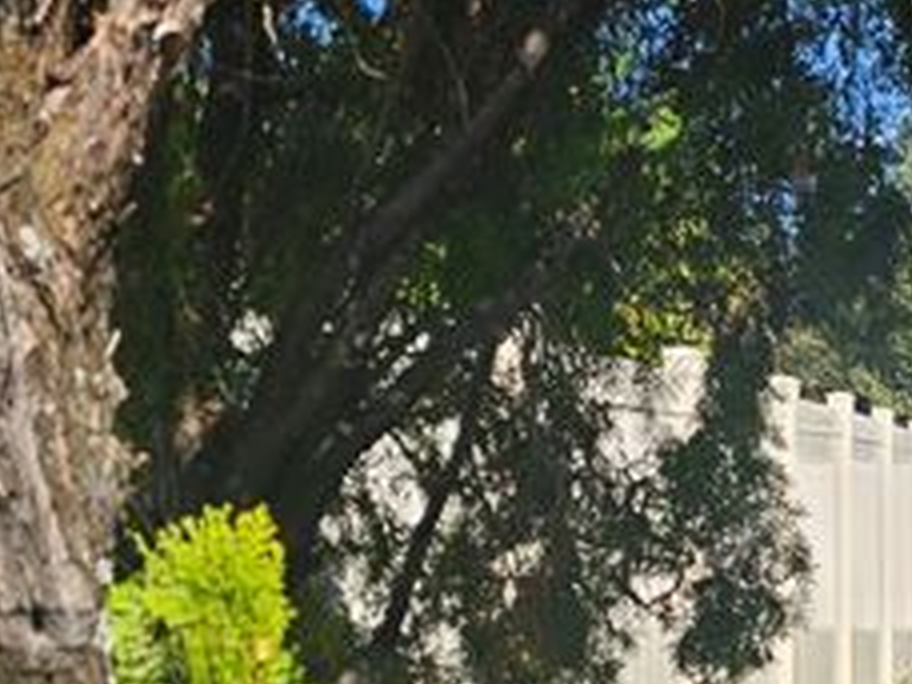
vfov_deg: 19.9
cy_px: 720
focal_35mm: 71
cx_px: 1178
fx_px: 1871
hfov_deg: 24.1
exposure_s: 1/591
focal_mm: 6.3
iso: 12
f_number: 1.7
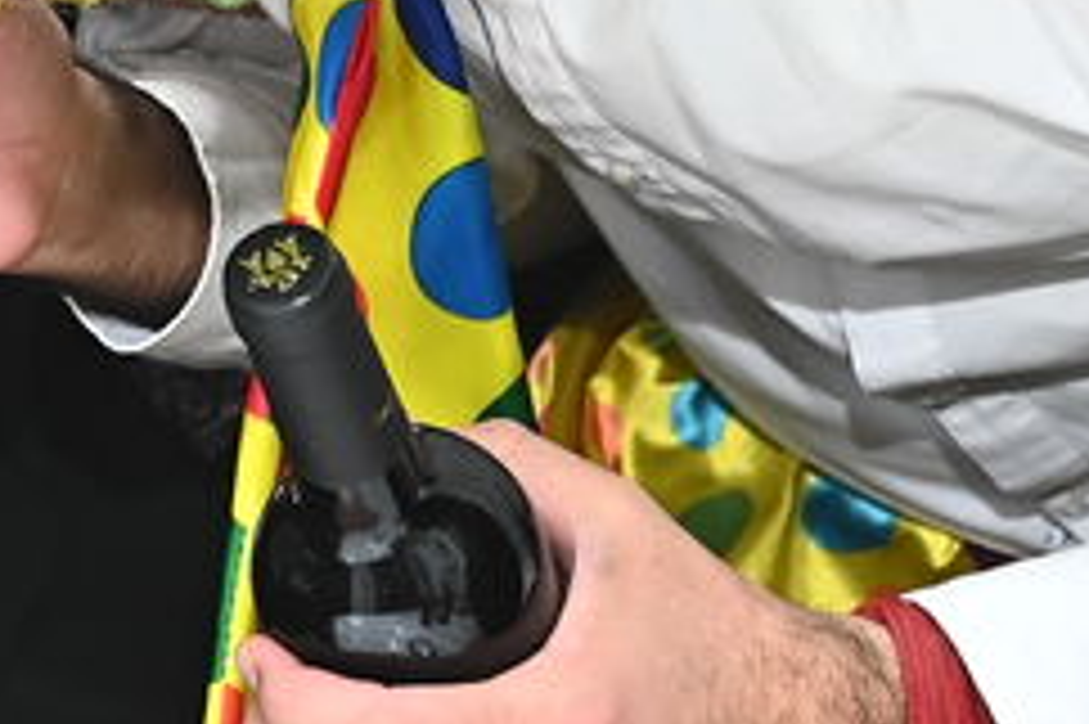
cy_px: -378
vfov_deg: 7.5
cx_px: -320
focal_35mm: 179
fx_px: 5411
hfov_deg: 11.2
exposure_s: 1/125
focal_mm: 31
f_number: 4.5
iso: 800
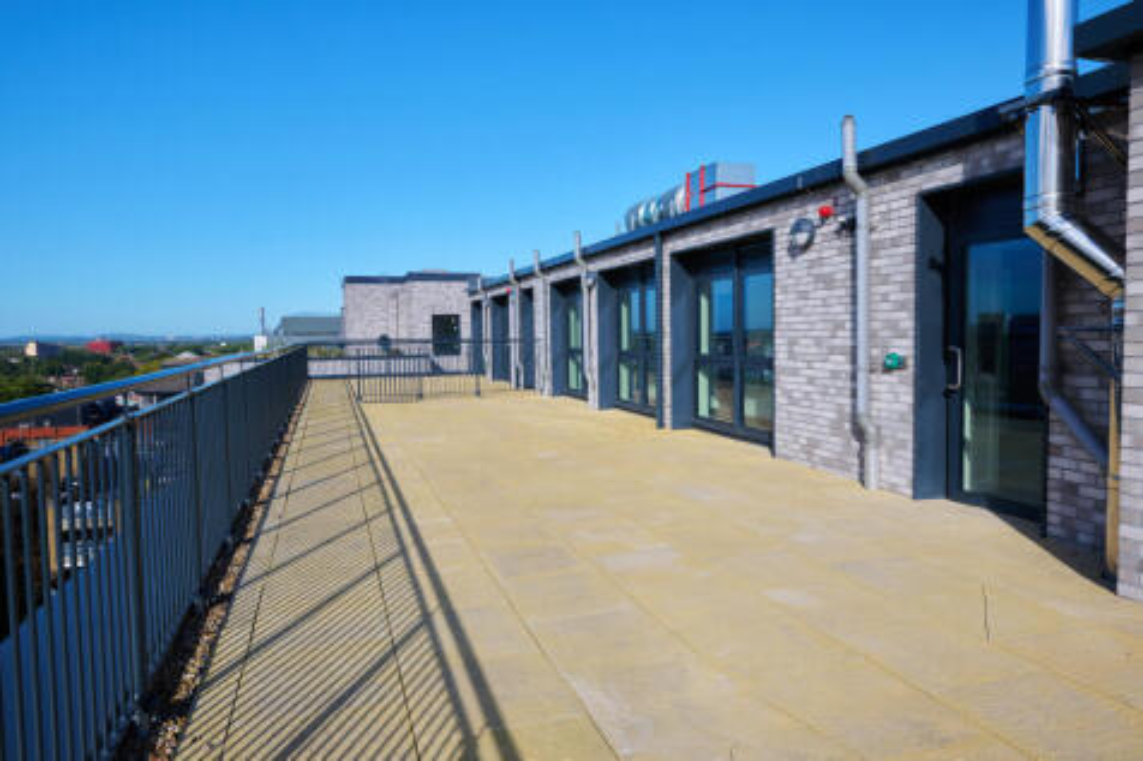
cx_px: 572
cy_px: 380
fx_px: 762
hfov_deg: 73.8
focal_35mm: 24
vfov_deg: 53.1
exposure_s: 1/200
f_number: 13
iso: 200
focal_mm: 24
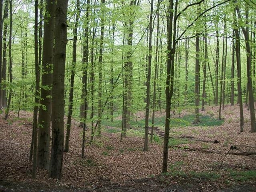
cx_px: 128
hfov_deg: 56.8
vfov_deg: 44.2
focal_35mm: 32
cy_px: 96
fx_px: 237
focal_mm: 5.7
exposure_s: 1/60
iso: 128
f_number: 2.9
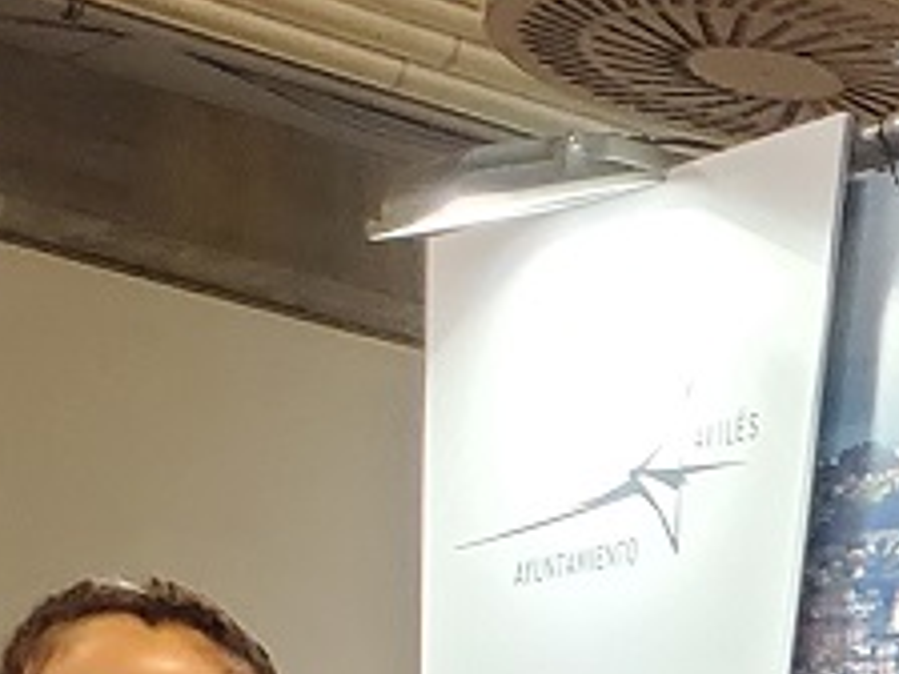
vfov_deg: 7.6
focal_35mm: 167
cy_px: 2118
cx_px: 2312
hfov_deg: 10.0
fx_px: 4337
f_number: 2.4
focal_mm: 4.3
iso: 320
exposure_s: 1/50
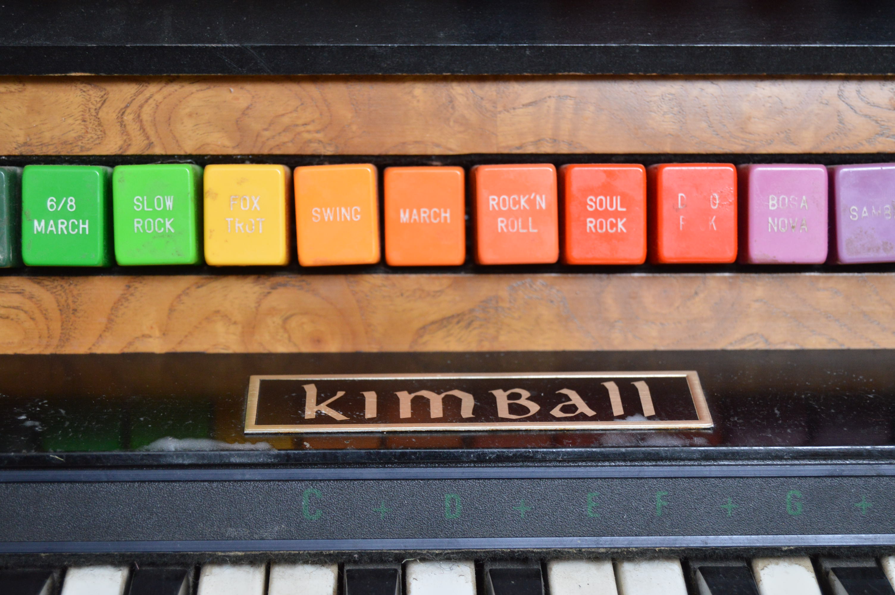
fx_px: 2049
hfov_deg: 24.6
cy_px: 298
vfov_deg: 16.5
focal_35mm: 82
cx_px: 448
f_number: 5.6
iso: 800
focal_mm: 55
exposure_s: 1/125
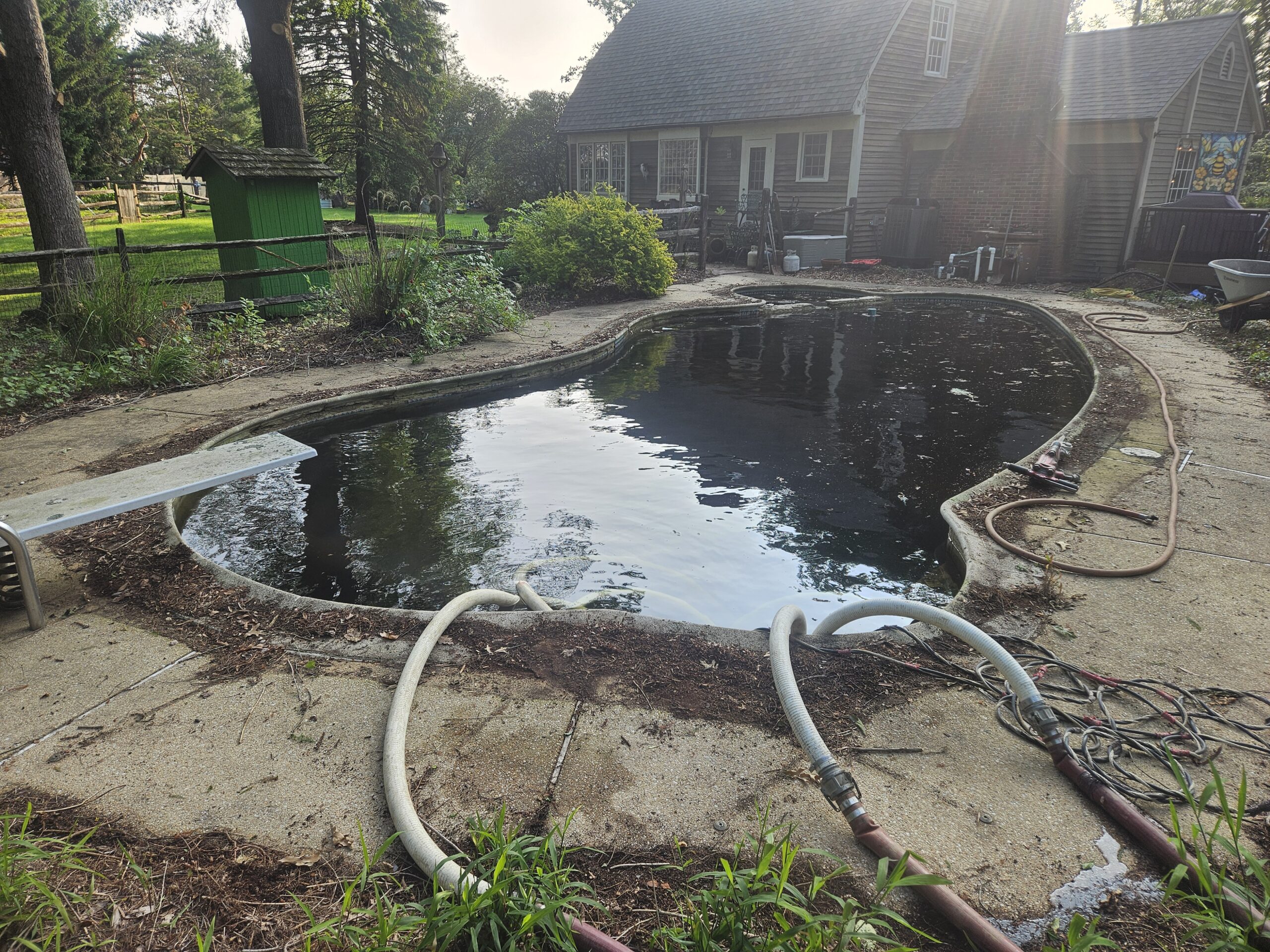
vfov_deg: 58.9
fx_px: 844
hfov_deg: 73.9
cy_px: 476
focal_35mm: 23
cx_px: 635
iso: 25
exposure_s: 1/433
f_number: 1.8
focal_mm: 5.4
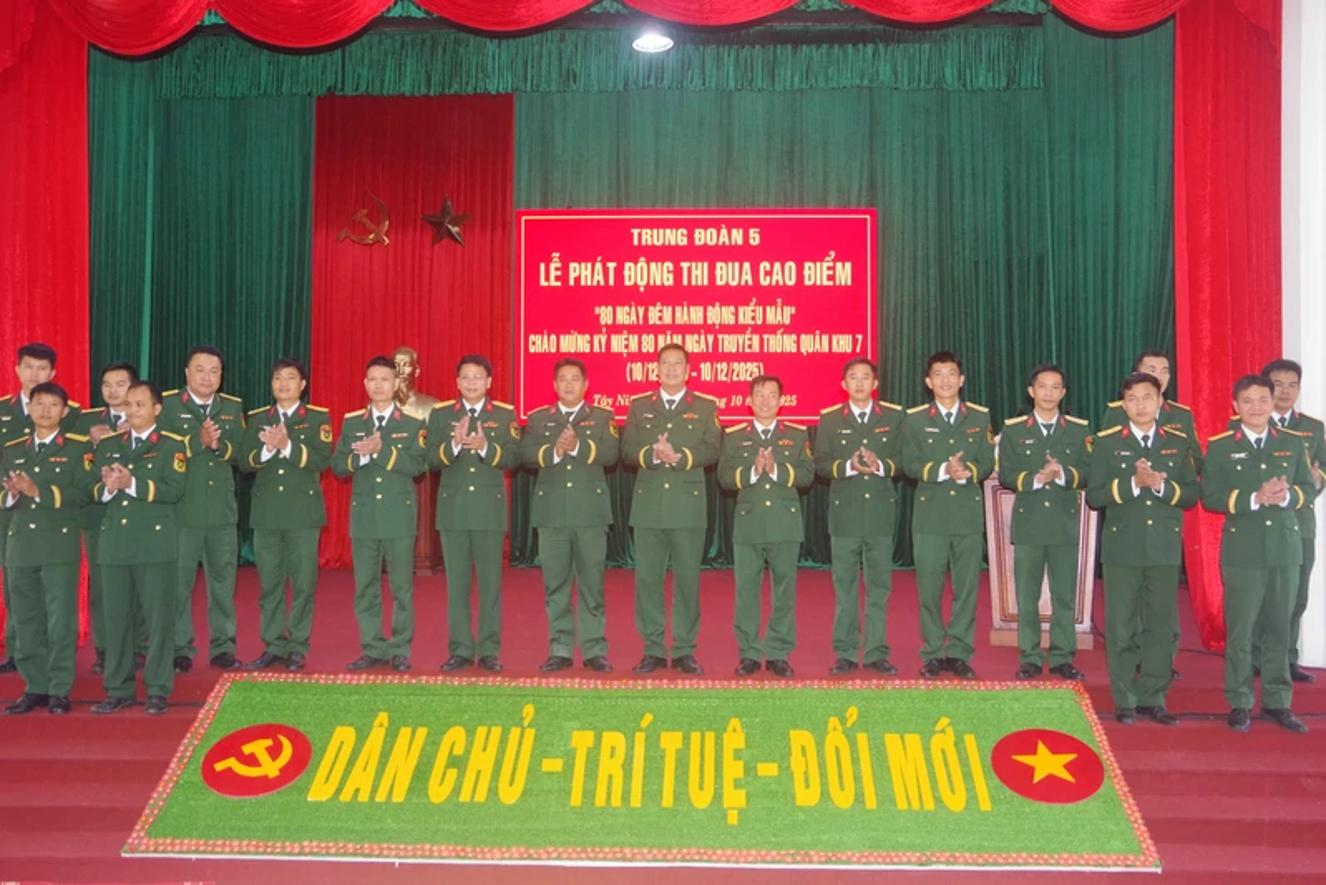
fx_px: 1142
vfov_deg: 42.3
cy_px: 442
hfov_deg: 60.3
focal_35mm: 31
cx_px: 663
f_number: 7.1
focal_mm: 21
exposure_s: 1/60
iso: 3200
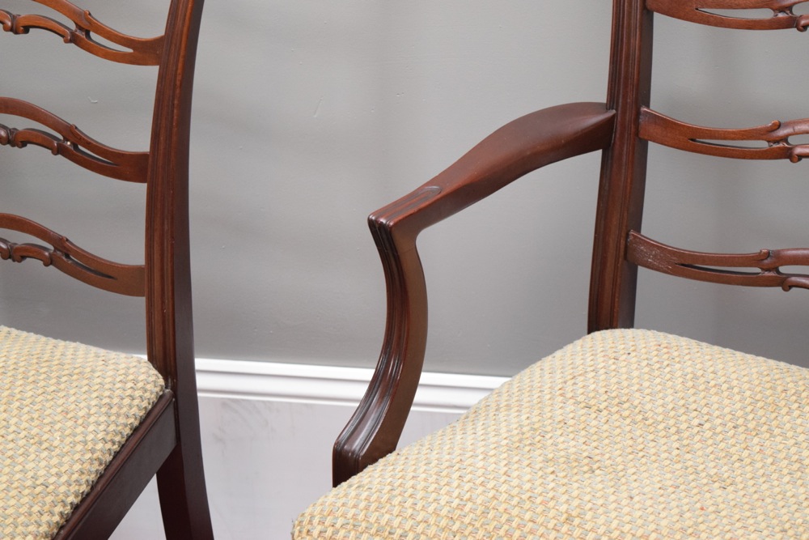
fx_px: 1854
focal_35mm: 82
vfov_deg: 16.6
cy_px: 270
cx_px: 404
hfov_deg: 24.6
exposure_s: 1/60
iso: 2200
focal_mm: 55
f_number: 5.6
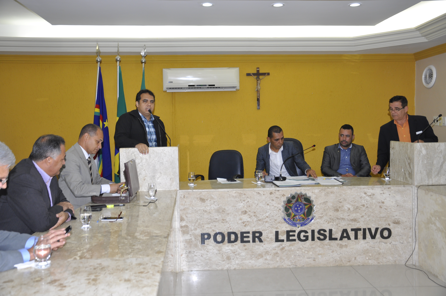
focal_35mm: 38
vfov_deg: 35.4
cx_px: 223
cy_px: 148
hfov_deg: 51.3
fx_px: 464
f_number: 4.8
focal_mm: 25
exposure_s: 1/60
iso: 400
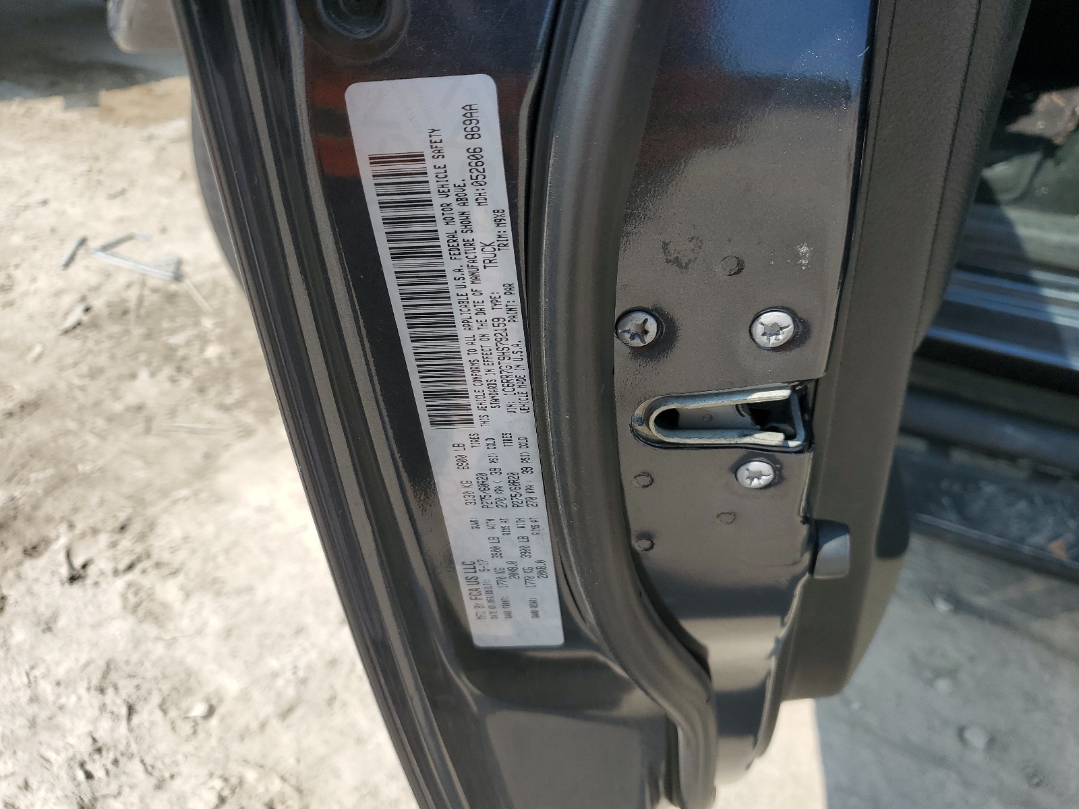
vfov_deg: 53.1
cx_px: 540
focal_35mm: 26
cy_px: 404
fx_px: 810
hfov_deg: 67.3
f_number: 1.5
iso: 50
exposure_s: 1/2000
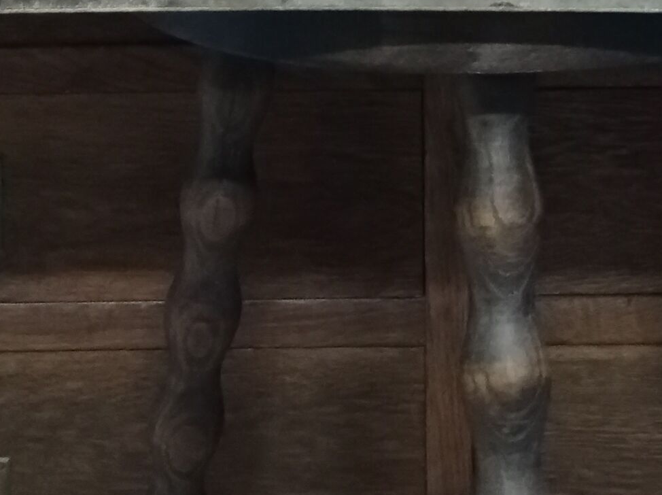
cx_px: 473
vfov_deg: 11.7
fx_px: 2197
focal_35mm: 115
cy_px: -448
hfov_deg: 17.1
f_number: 1.79
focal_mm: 4.74
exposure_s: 1/25
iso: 562
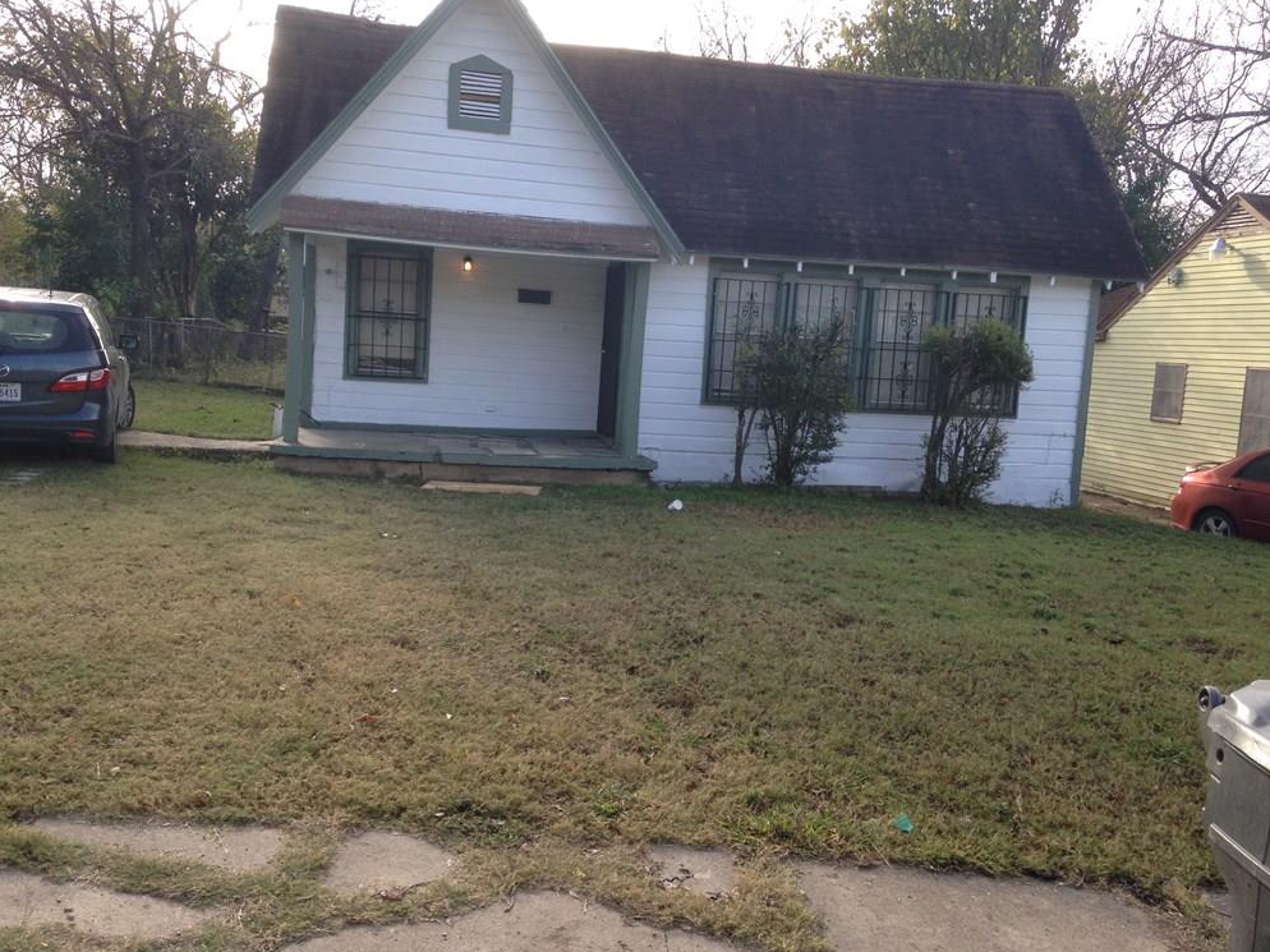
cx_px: 632
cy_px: 477
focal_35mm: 34
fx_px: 1247
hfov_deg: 54.0
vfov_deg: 41.8
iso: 50
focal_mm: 4.12
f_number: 2.4
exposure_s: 1/376
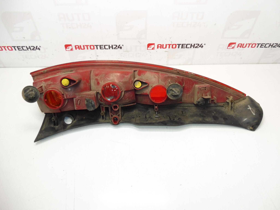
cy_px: 105
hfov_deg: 71.6
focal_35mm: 24
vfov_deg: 56.8
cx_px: 140
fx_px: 194
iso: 200
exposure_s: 1/60
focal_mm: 4.3
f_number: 3.5
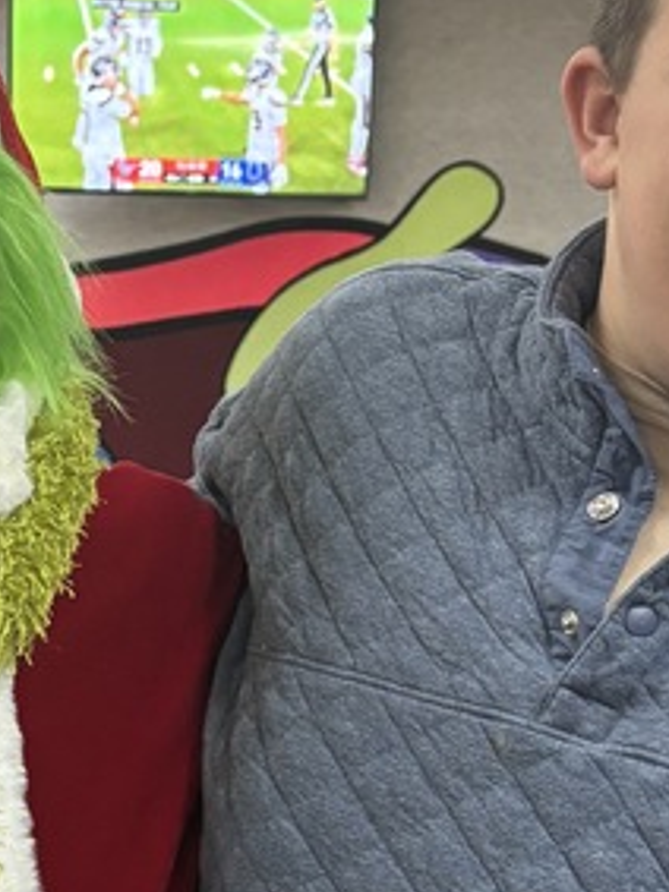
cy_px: 901
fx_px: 2424
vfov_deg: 20.2
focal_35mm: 94
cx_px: -19
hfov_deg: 15.4
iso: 400
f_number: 1.6
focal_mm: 5.96
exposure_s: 1/60
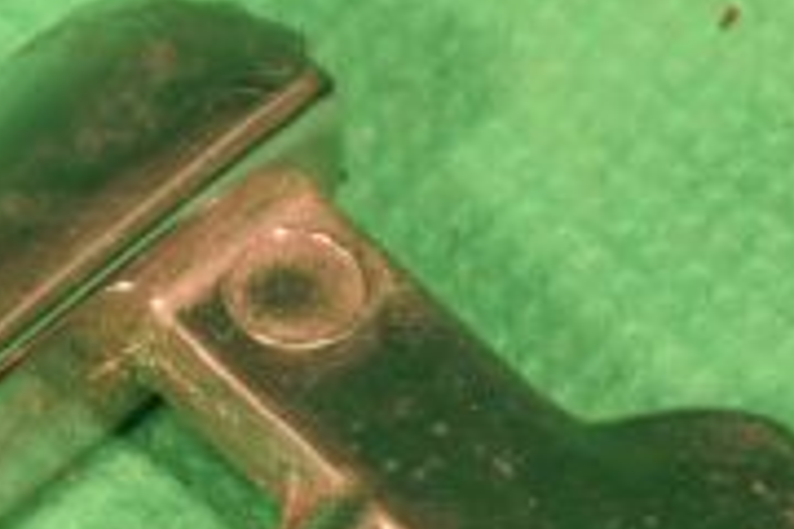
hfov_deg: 7.5
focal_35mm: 275
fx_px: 6057
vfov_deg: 5.0
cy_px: 516
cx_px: 441
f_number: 20
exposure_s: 1/100
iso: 4000
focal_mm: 55
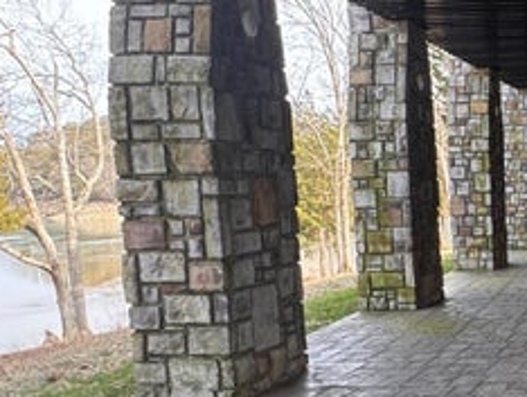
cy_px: 271
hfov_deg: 30.2
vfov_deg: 28.4
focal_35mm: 51
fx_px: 777
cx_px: 675
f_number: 2.2
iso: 50
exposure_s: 1/99
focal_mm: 2.22
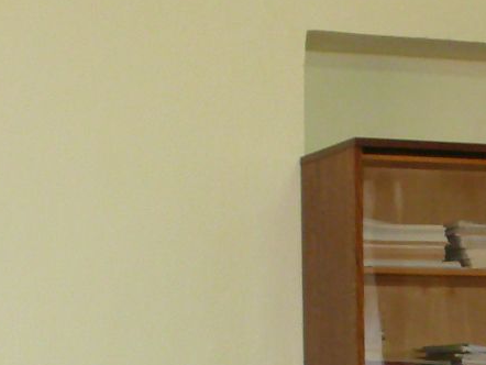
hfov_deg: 11.5
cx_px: 813
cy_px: 628
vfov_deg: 8.8
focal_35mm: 162
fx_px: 2276
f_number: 2.8
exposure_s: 1/30
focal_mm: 7.4
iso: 200
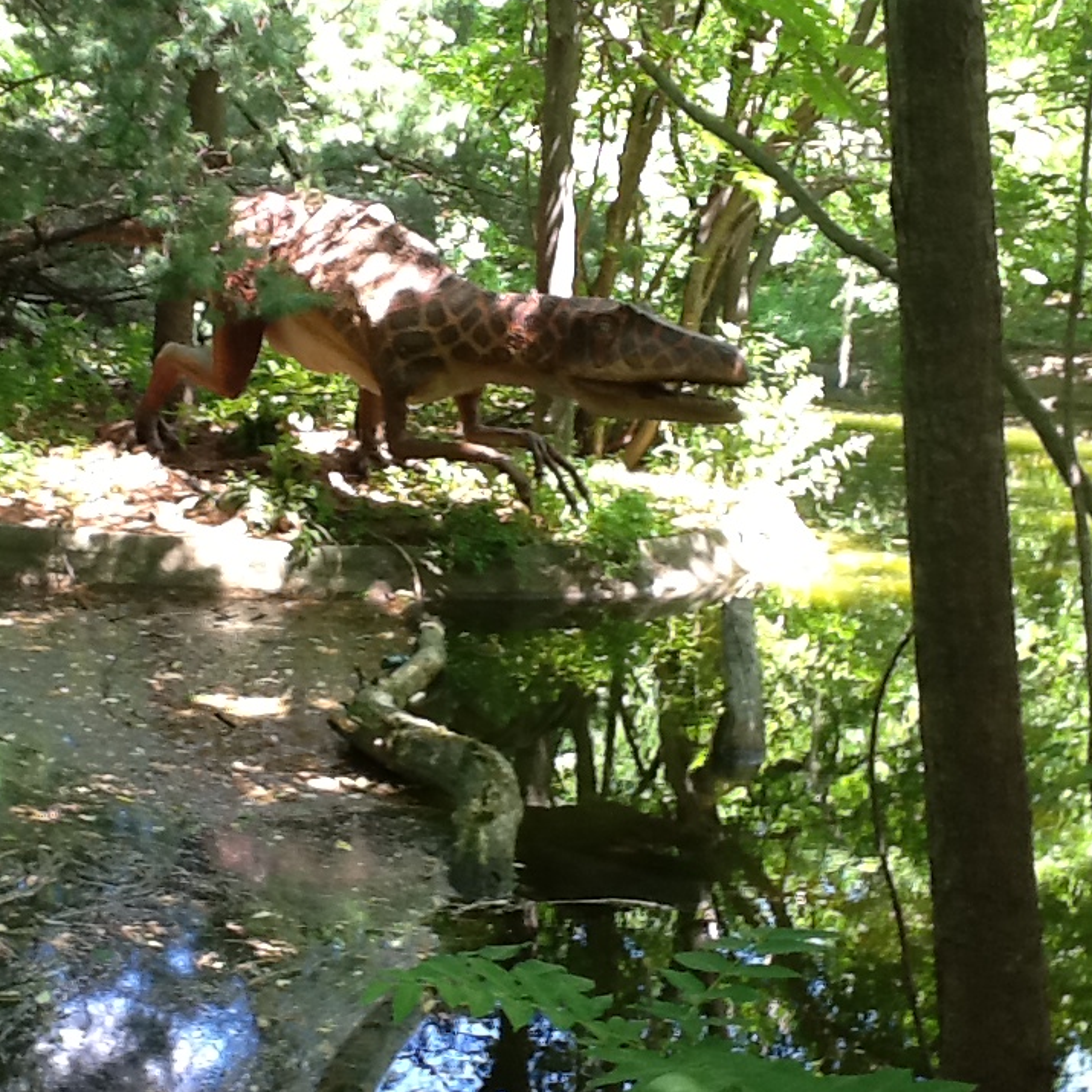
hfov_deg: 43.3
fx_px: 1356
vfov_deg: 43.9
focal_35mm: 38
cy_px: 545
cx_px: 379
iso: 80
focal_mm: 2.03
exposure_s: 1/30
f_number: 2.4
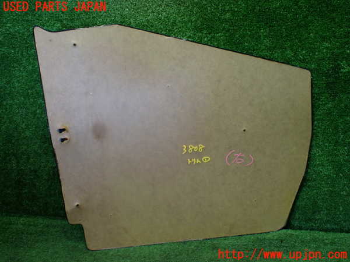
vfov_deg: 46.8
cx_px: 175
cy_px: 131
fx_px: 303
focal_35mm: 30
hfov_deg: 60.0
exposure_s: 1/125
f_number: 2.3
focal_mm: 5.4
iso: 250
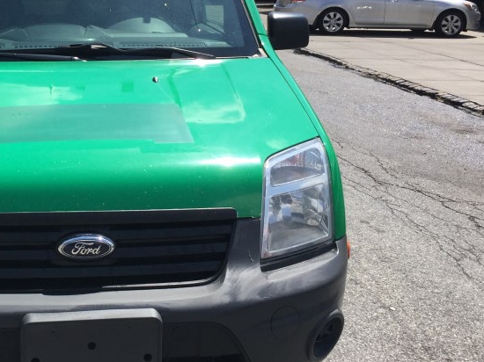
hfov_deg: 33.9
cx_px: 61
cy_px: 105
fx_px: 755
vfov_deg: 26.8
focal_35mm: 54
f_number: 2.2
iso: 32
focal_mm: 4.15
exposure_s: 1/2326
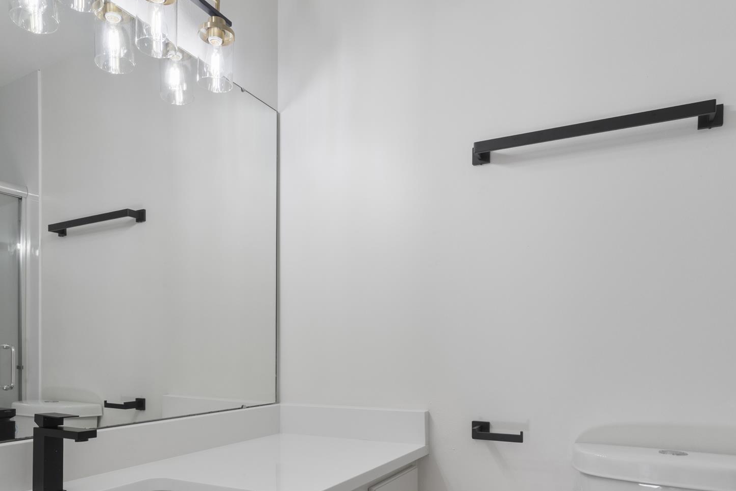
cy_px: 352
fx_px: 532
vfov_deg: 48.2
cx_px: 335
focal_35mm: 26
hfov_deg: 69.2
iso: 200
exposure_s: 1/8
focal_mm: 10
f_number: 9
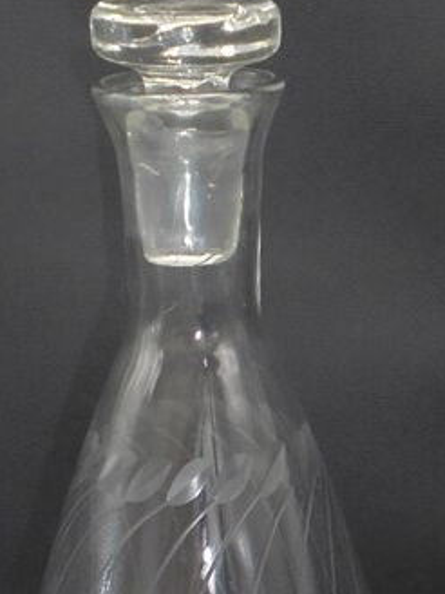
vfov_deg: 16.4
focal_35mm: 118
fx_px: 2023
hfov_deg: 12.6
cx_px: 247
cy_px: 570
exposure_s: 1/50
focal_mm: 7.8
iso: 200
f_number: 4.5
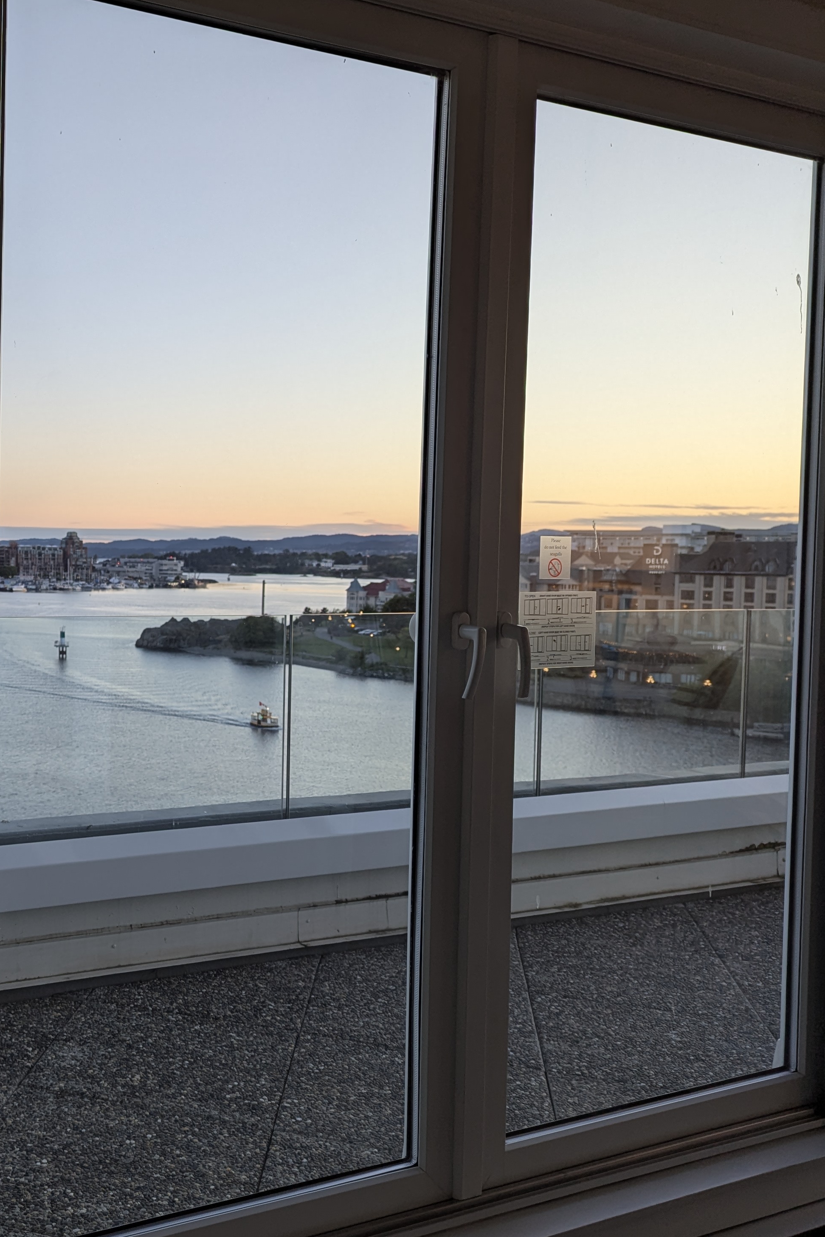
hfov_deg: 33.9
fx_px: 1203
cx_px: -33
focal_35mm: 35
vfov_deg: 54.4
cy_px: 598
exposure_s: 1/73.8
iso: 42
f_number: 1.85
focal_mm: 6.81
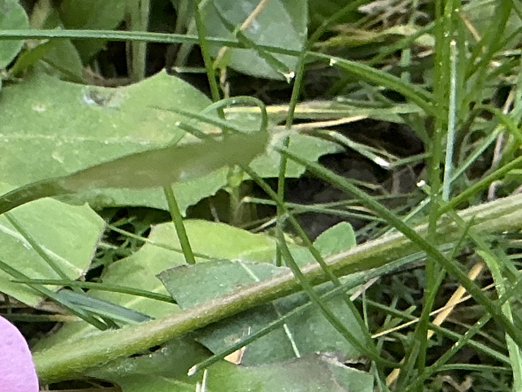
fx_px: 1870
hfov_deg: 14.1
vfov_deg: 11.5
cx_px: -410
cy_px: 557
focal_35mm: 124
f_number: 1.8
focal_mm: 3
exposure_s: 1/111
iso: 64
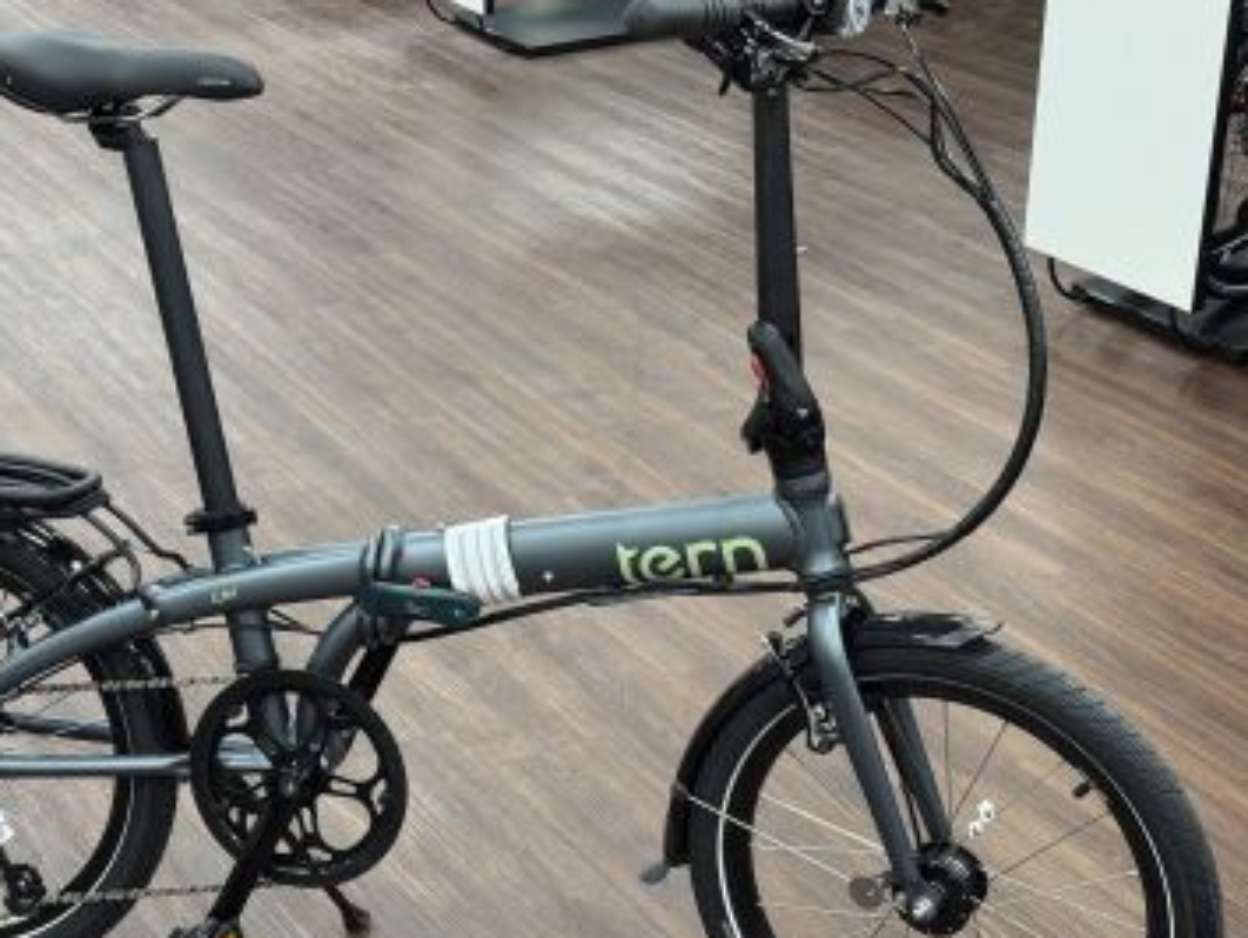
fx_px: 2345
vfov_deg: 22.6
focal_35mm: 65
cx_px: 497
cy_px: 554
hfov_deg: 29.7
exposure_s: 1/50
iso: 160
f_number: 1.78
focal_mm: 6.76
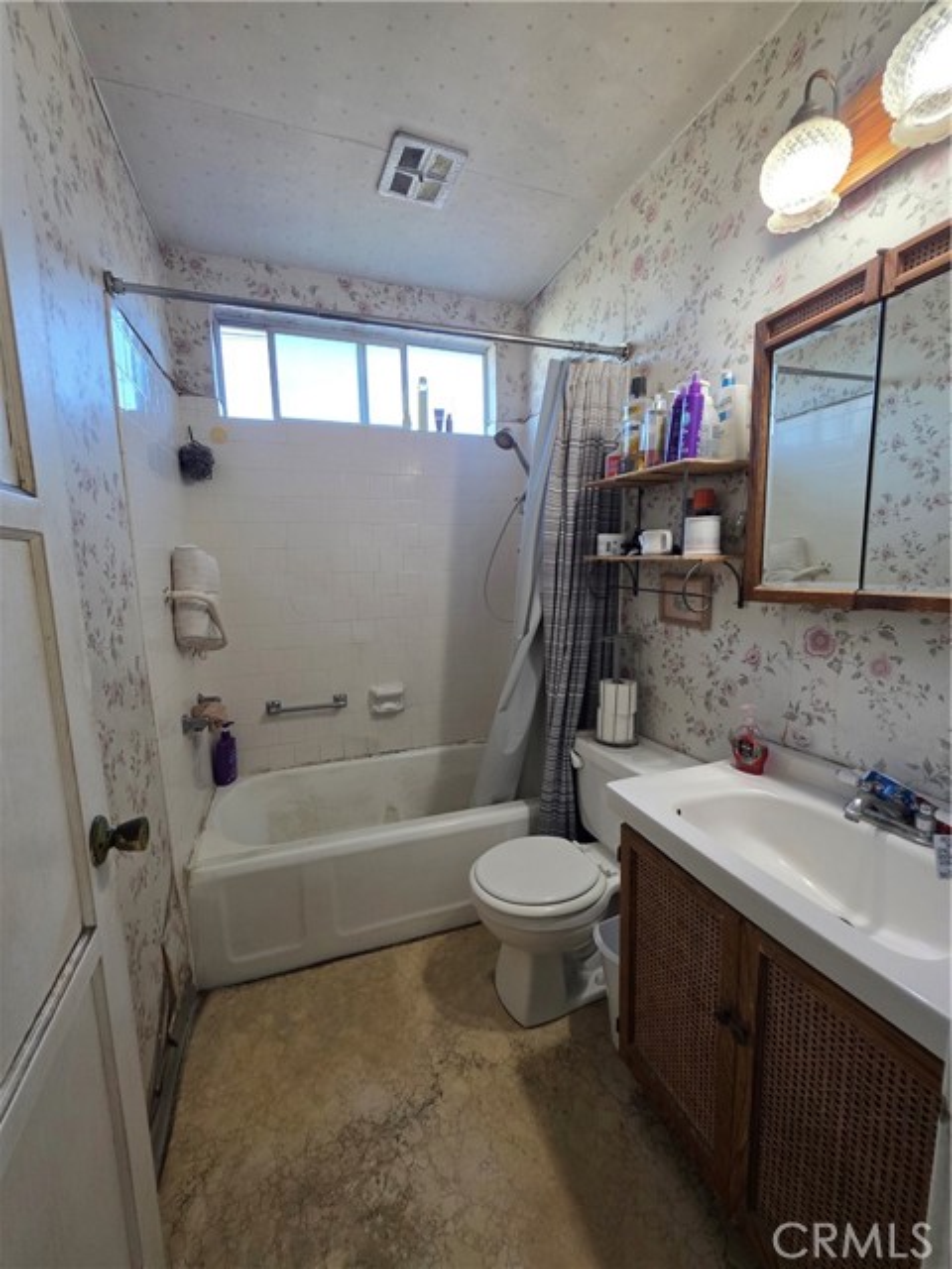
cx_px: 476
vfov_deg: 106.2
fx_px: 477
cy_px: 634
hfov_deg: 89.9
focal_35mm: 13
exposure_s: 1/120
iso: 200
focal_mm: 2.2
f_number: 1.9
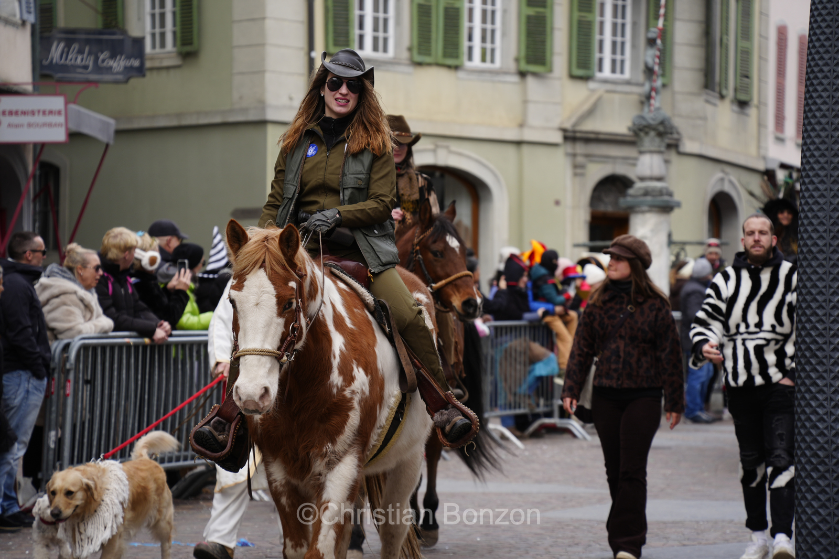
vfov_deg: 8.4
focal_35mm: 164
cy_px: 280
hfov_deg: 12.6
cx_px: 420
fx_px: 3814
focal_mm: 163.7
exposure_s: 1/250
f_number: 6.3
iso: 250
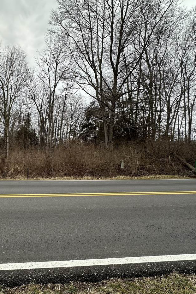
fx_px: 163
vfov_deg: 84.0
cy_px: 148
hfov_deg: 58.7
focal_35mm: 20
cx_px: 49
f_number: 2.2
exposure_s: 1/442
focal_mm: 2.22
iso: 40
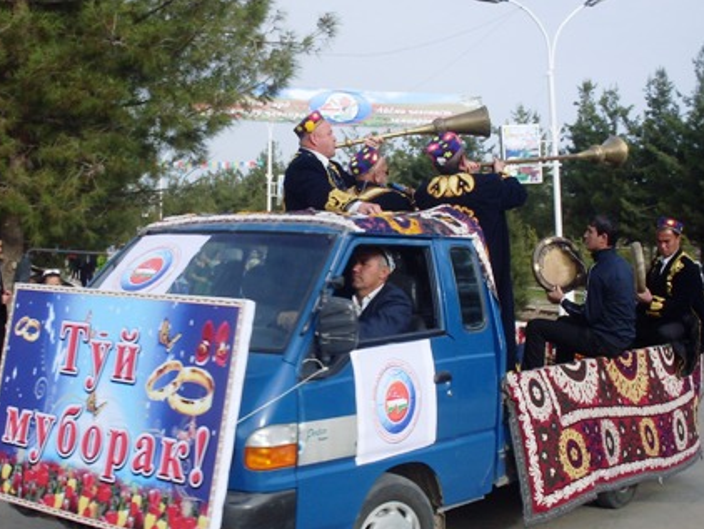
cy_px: 292
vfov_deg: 27.0
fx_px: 1099
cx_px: 315
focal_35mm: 54
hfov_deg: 35.5
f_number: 8.4
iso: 80
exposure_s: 1/180
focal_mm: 6.3
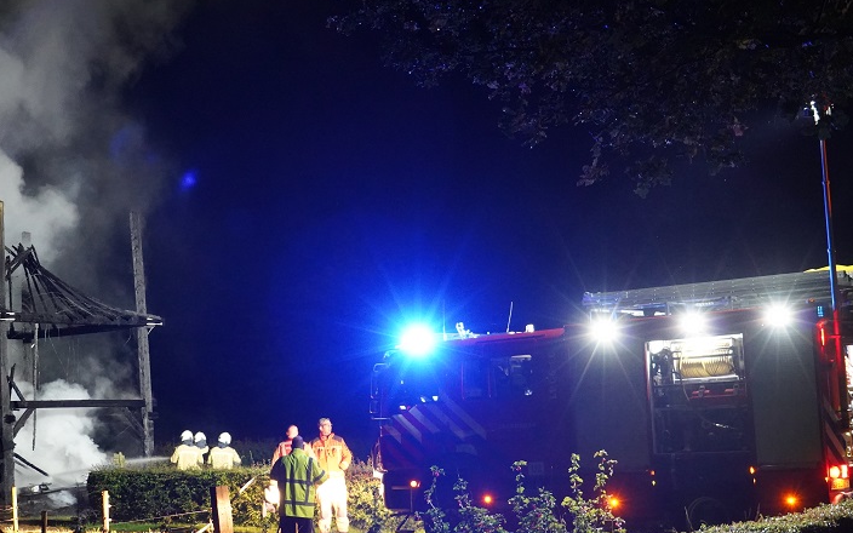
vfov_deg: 19.1
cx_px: 303
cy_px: 262
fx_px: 1581
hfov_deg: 30.0
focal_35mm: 68
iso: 10000
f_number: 4.5
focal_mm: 47
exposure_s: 1/15
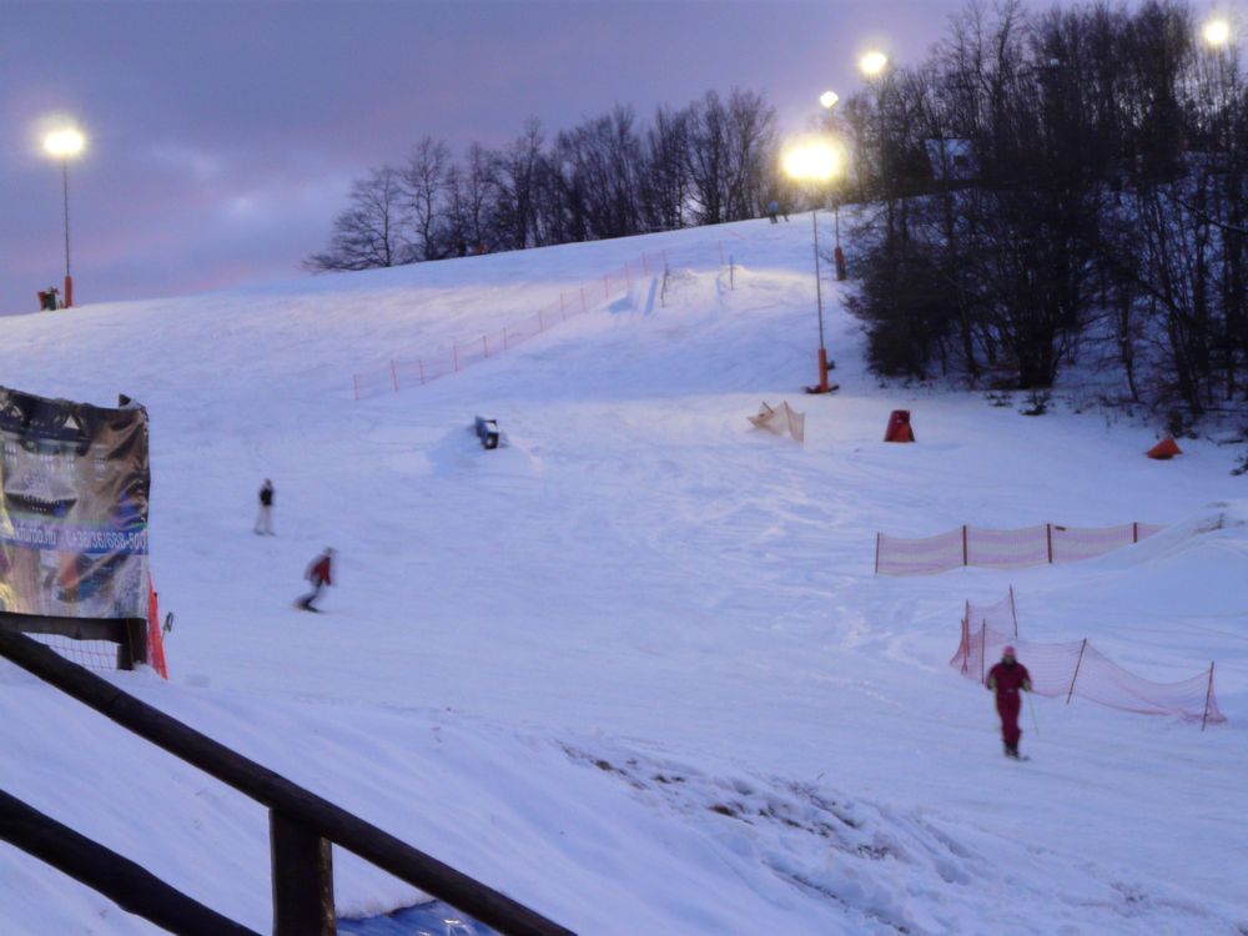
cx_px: 624
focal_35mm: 112
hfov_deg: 17.6
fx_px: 4038
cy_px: 468
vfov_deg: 13.2
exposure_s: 1/8
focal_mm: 18.3
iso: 200
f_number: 3.6
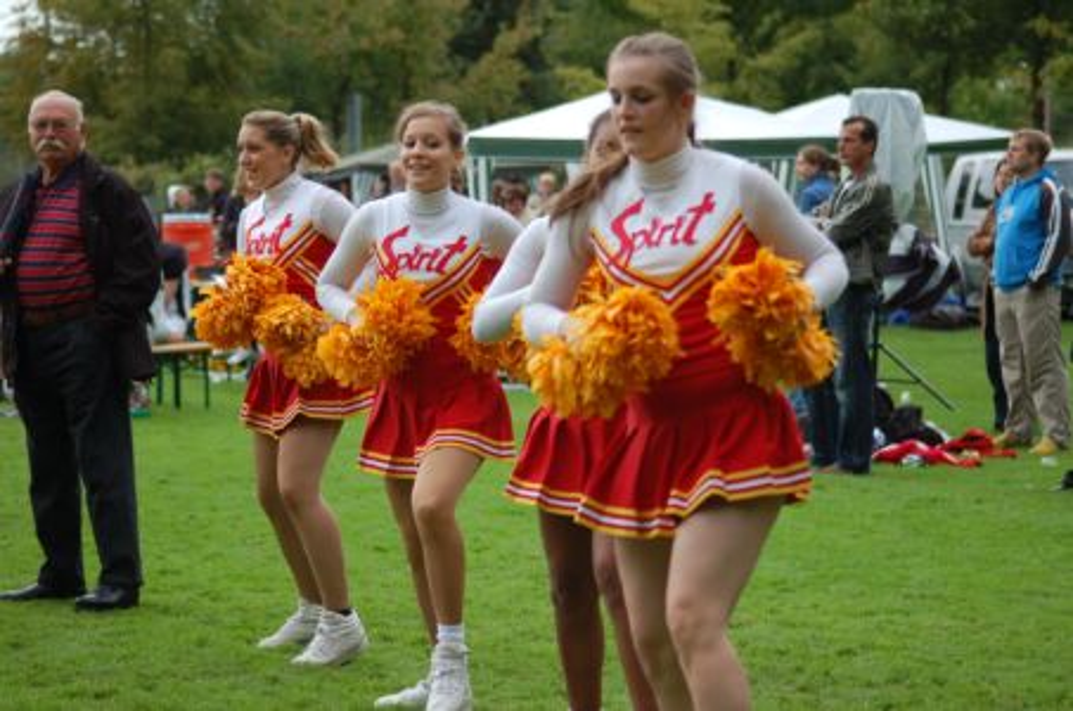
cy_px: 356
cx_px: 536
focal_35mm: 142
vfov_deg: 9.6
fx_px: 4238
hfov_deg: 14.4
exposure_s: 1/500
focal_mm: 95
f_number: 4.2
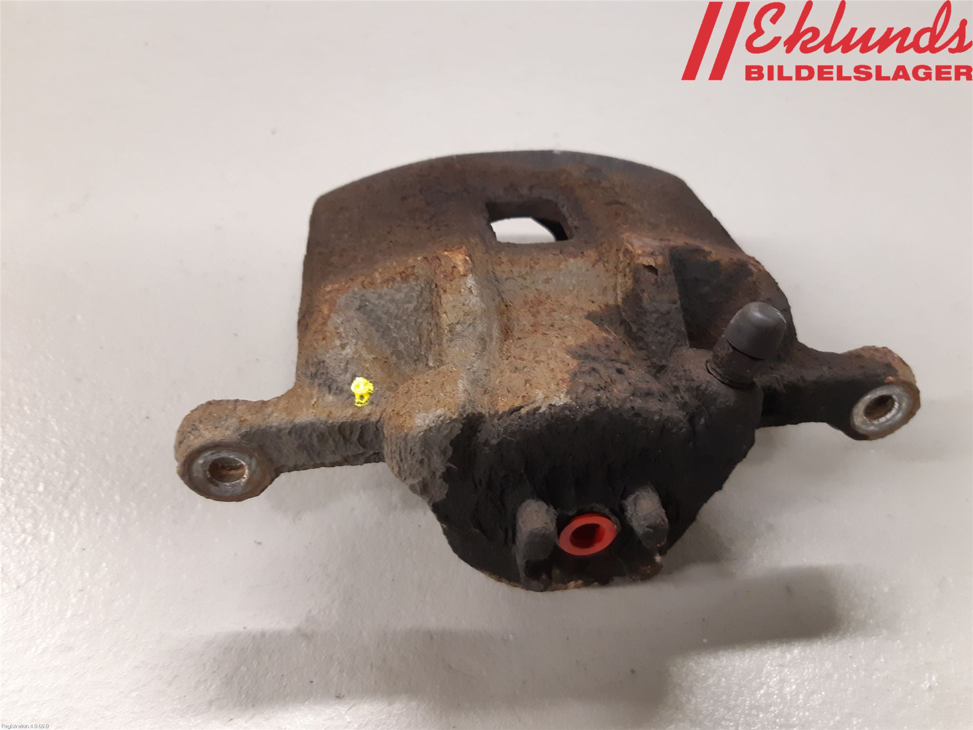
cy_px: 365
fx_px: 731
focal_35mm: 26
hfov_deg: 67.3
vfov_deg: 53.1
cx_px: 486
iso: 250
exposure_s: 1/50
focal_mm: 3.93
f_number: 1.7
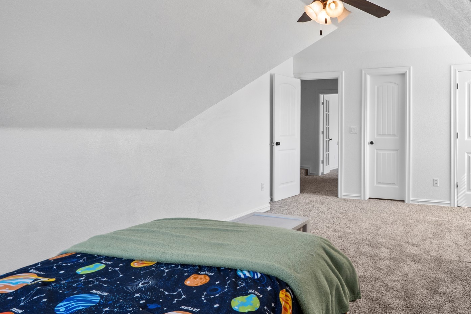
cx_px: 328
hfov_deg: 66.8
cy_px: 129
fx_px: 340
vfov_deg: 49.3
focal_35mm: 26
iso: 640
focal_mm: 18
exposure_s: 1/13
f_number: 11
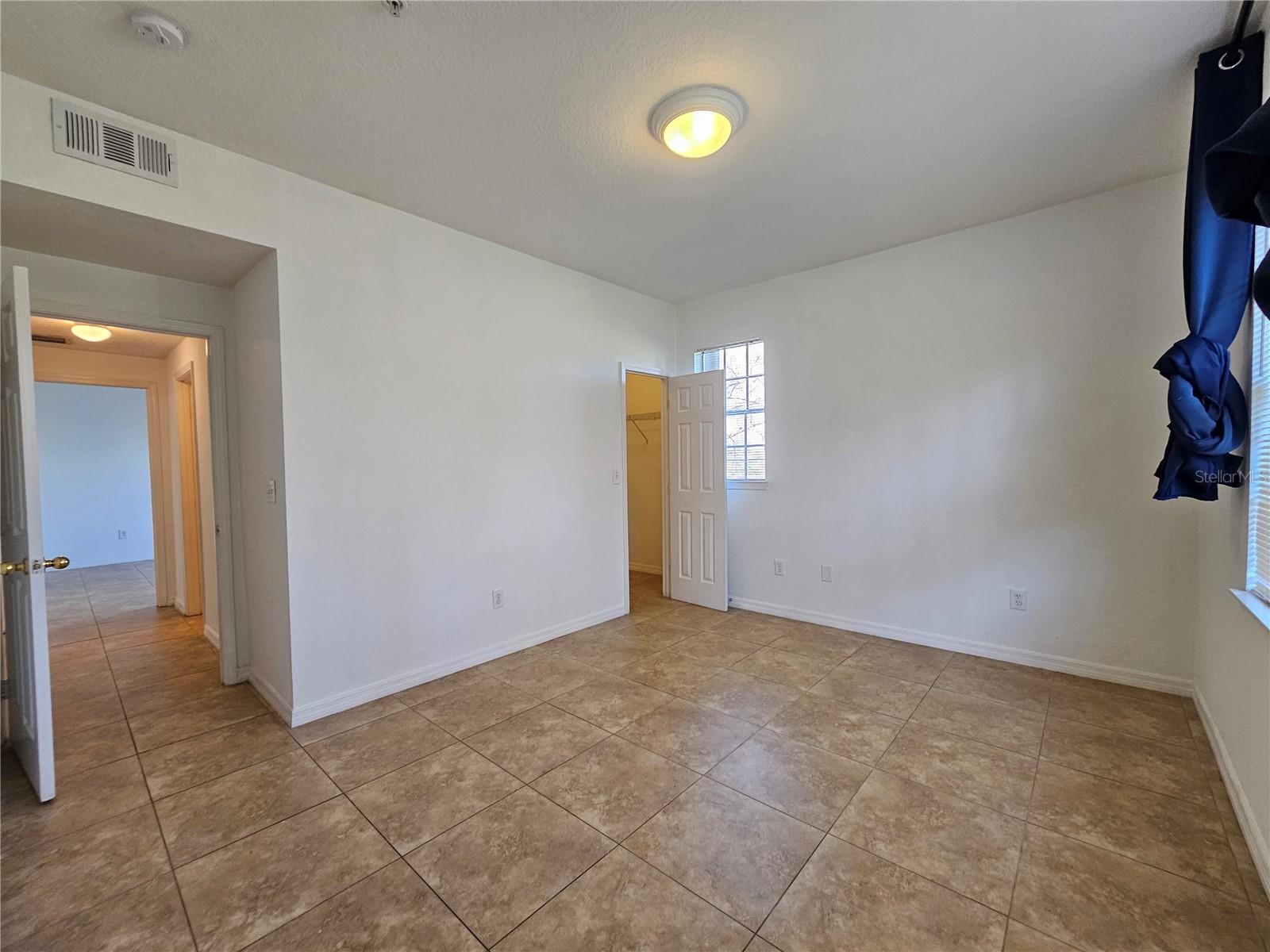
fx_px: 477
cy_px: 476
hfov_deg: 106.2
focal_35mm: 13
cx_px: 635
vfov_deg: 89.9
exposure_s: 1/60
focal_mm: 2.2
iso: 160
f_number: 2.2
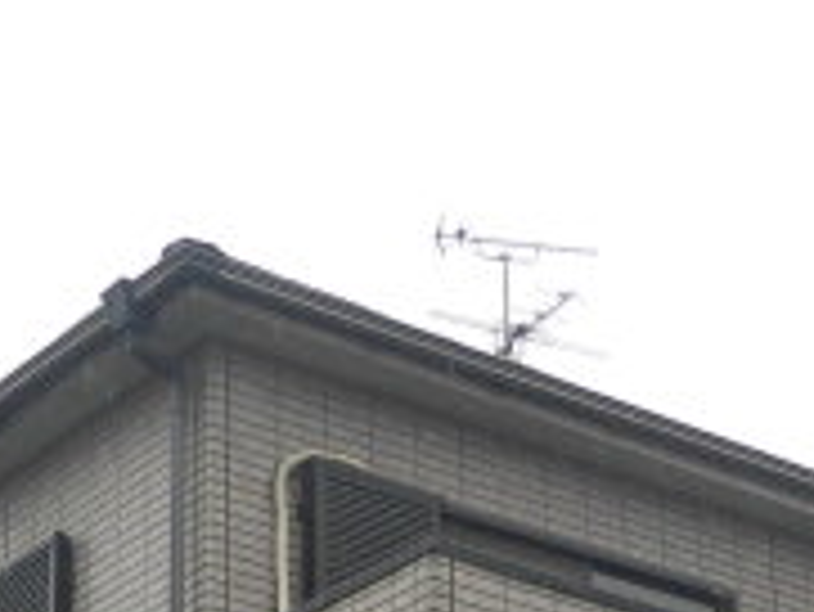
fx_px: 2330
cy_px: 968
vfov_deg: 13.9
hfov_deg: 19.8
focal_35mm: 99
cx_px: 454
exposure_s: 1/400
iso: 100
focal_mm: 4.98
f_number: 3.3
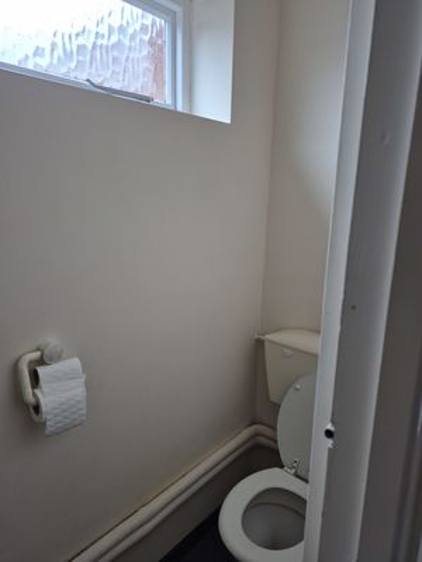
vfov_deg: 73.9
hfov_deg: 58.9
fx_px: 374
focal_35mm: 23
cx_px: 211
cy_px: 281
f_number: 1.8
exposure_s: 1/100
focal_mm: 5.4
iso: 200
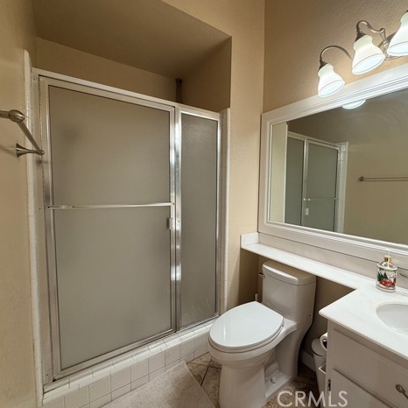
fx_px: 227
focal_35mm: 17
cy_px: 201
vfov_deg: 84.0
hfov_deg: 83.4
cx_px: 235
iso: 160
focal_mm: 2.22
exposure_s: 1/120
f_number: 2.2
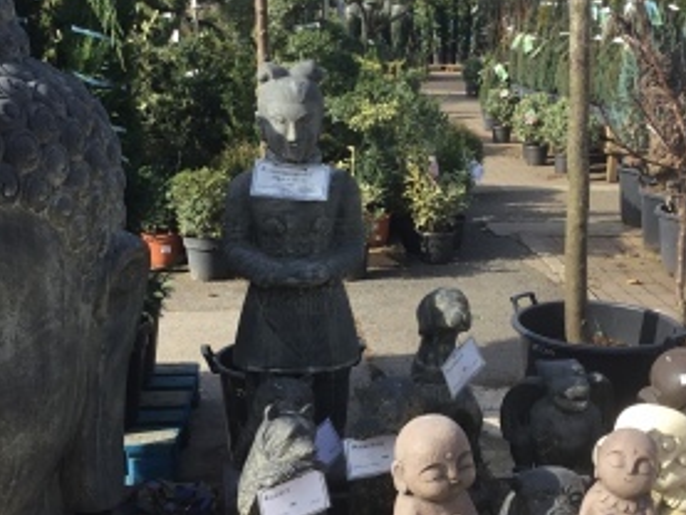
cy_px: 271
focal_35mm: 56
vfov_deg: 26.1
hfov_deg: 34.3
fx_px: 1110
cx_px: 379
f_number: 2.4
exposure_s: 1/506
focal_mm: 3.3
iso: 25
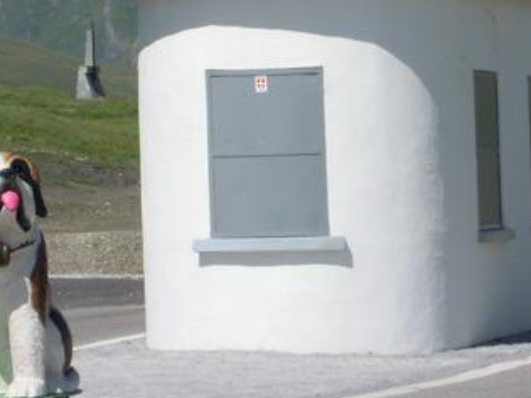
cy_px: -46
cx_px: 138
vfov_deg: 5.2
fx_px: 4401
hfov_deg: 6.9
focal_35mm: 287
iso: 100
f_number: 5.9
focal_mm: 20.3
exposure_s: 1/800
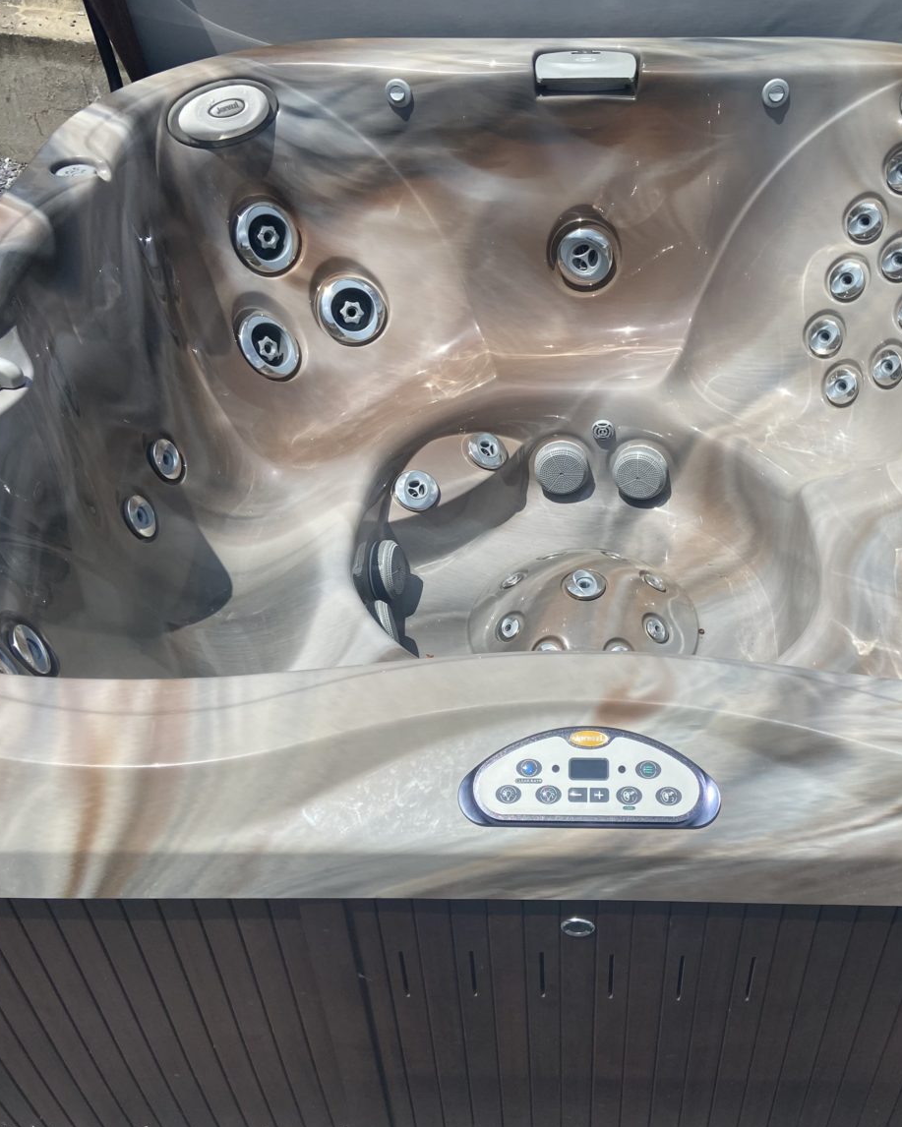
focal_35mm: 34
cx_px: 568
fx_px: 1134
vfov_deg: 52.8
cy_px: 564
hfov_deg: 43.0
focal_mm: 4.25
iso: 32
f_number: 1.8
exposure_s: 1/4274
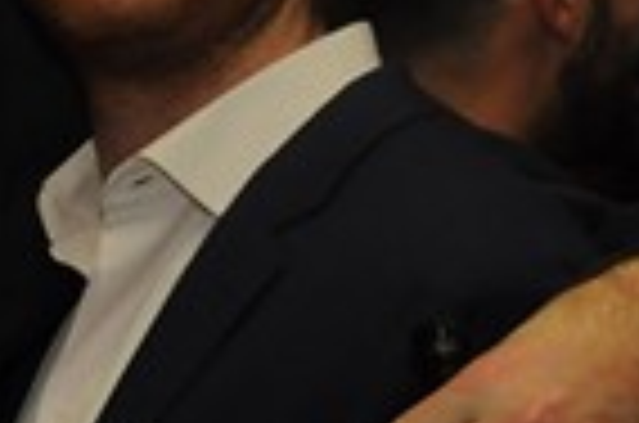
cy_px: 580
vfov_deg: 5.3
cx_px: -680
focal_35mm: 254
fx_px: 4498
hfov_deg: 7.7
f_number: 5.6
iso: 800
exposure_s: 1/60
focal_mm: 24
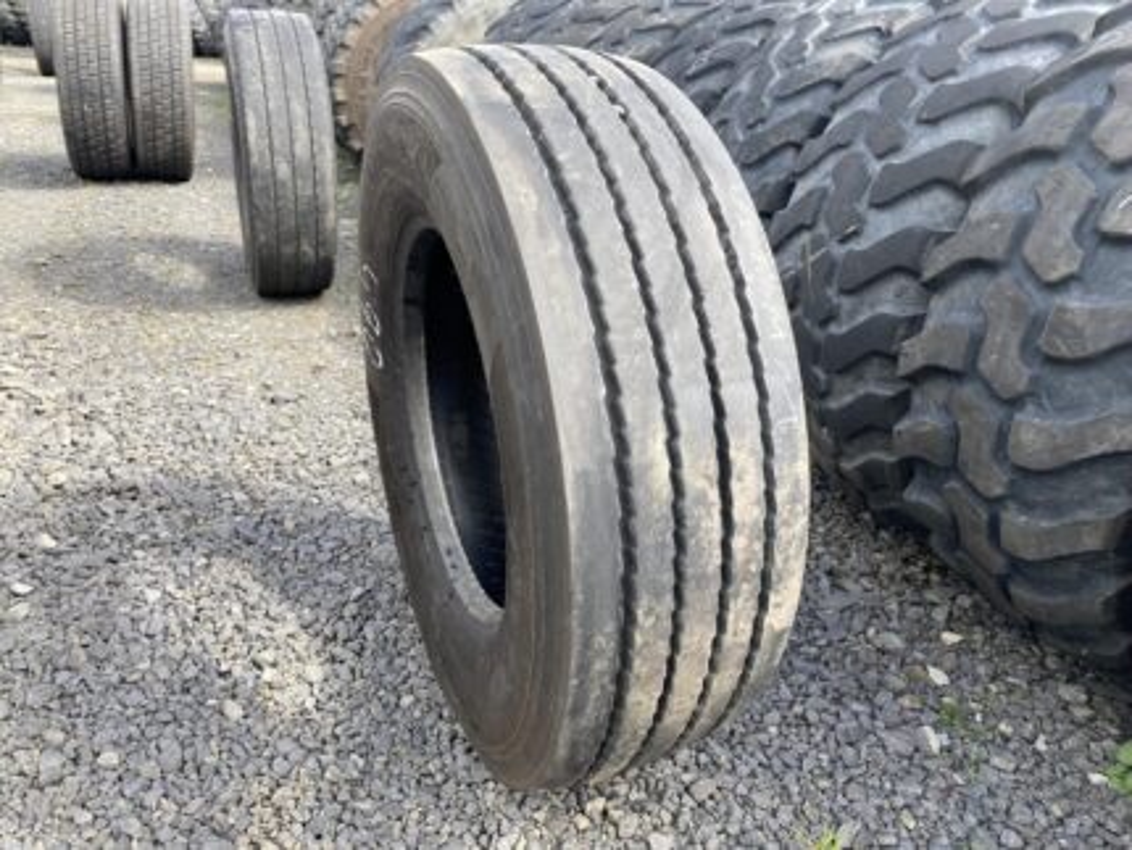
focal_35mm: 26
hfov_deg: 67.3
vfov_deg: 53.1
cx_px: 566
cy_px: 425
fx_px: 851
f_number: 1.8
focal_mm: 4.25
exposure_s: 1/385
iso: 32
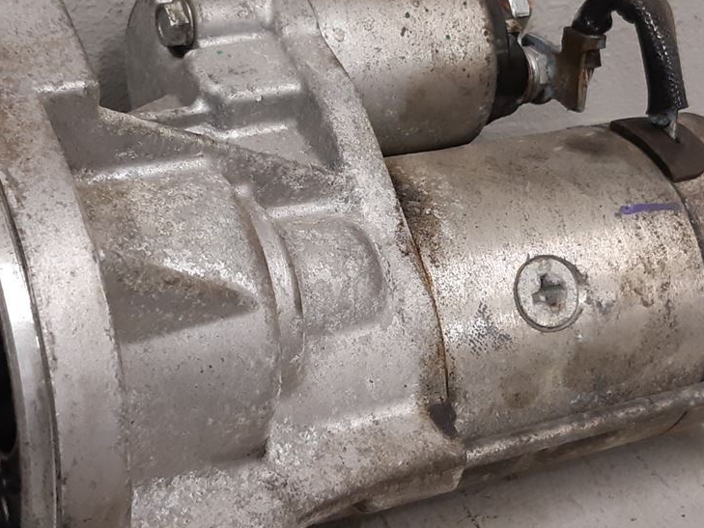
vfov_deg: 20.1
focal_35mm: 73
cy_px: 190
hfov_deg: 26.7
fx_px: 1485
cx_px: 343
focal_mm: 3.93
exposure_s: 1/50
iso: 125
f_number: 1.7
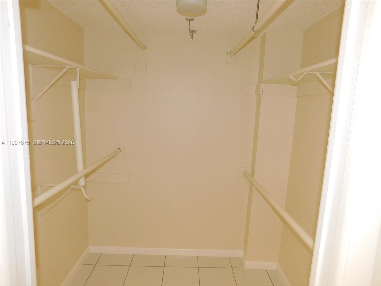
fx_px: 253
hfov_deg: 73.9
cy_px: 143
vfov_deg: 58.9
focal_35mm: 23
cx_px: 190
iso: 200
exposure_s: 1/30
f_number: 3
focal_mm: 4
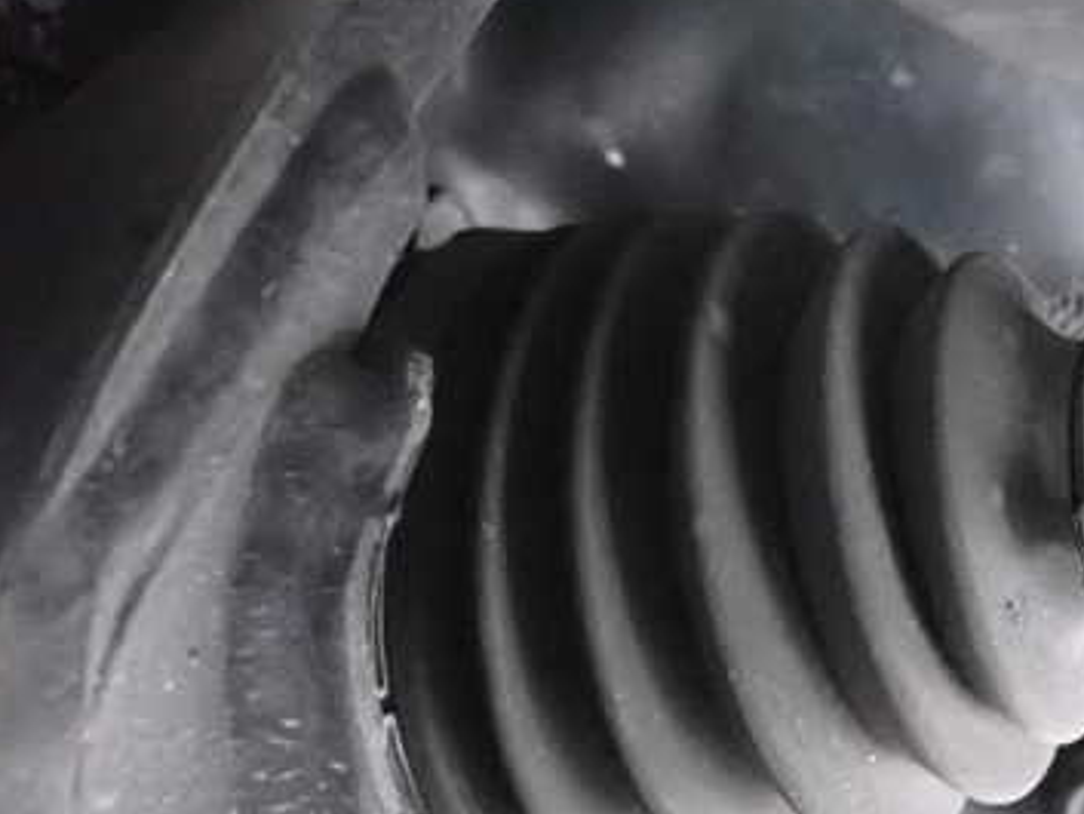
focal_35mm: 51
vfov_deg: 28.4
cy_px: 525
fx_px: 1598
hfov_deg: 37.2
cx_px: 691
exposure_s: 1/160
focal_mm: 5.4
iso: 6400
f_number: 2.3
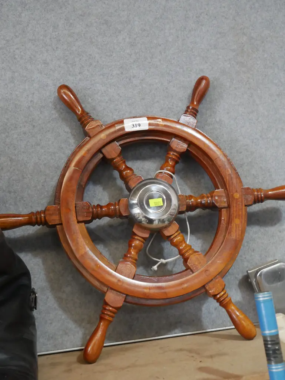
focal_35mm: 46
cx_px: 142
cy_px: 190
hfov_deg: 31.5
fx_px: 505
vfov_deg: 41.2
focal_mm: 23
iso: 1600
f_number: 5.1
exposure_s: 1/60
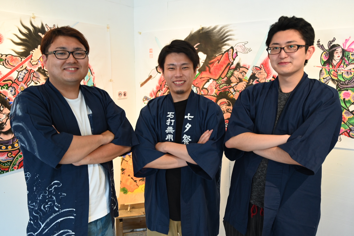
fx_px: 295
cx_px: 177
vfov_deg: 43.6
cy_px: 118
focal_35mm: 30
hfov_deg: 61.9
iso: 1600
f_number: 5
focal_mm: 30
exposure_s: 1/60
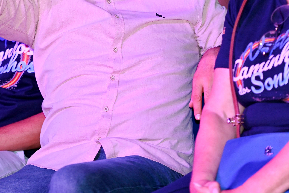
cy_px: 20
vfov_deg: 5.2
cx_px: 73
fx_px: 2111
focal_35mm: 263
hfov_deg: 7.8
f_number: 2.8
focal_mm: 135
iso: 1600
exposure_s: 1/125
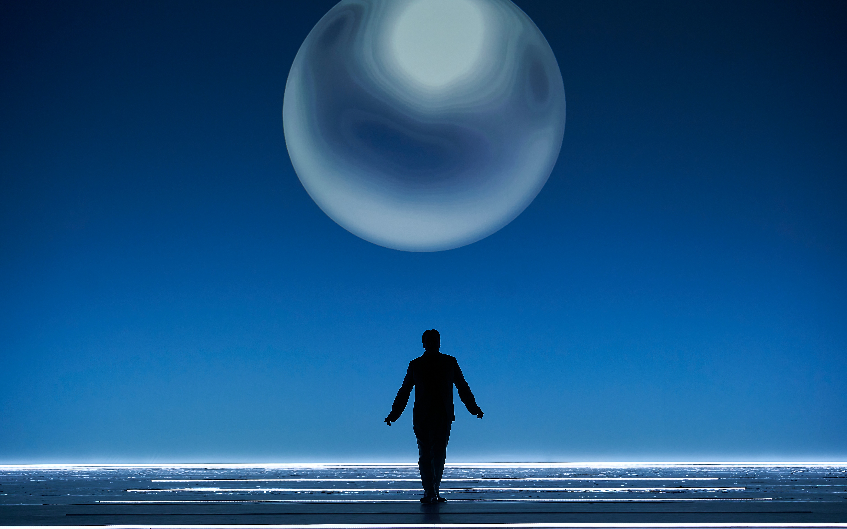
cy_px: 248
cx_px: 431
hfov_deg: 17.8
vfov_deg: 11.2
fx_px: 2701
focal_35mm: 117
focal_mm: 108
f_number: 3.5
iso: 800
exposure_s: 1/200
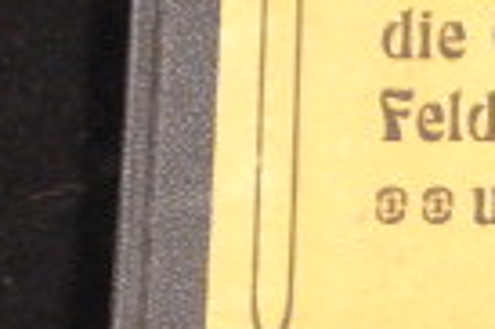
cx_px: 683
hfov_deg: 10.1
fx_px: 2733
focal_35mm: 199
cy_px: 434
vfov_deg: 6.8
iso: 400
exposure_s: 1/30
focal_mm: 7.5
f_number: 3.8
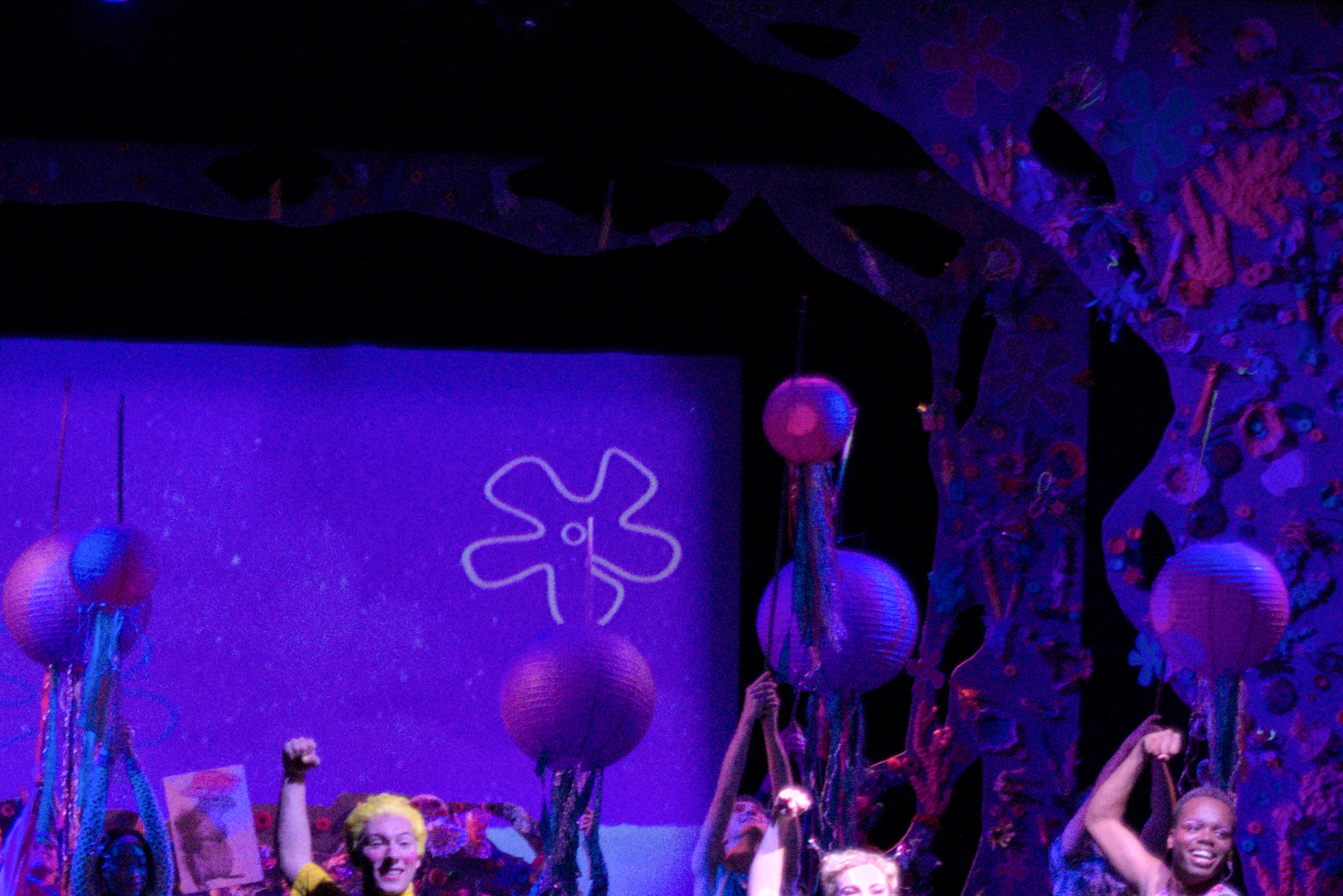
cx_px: 225
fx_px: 5150
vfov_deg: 9.9
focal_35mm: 138
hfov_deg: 14.8
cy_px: 800
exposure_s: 1/80
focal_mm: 40
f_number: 5
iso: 3200
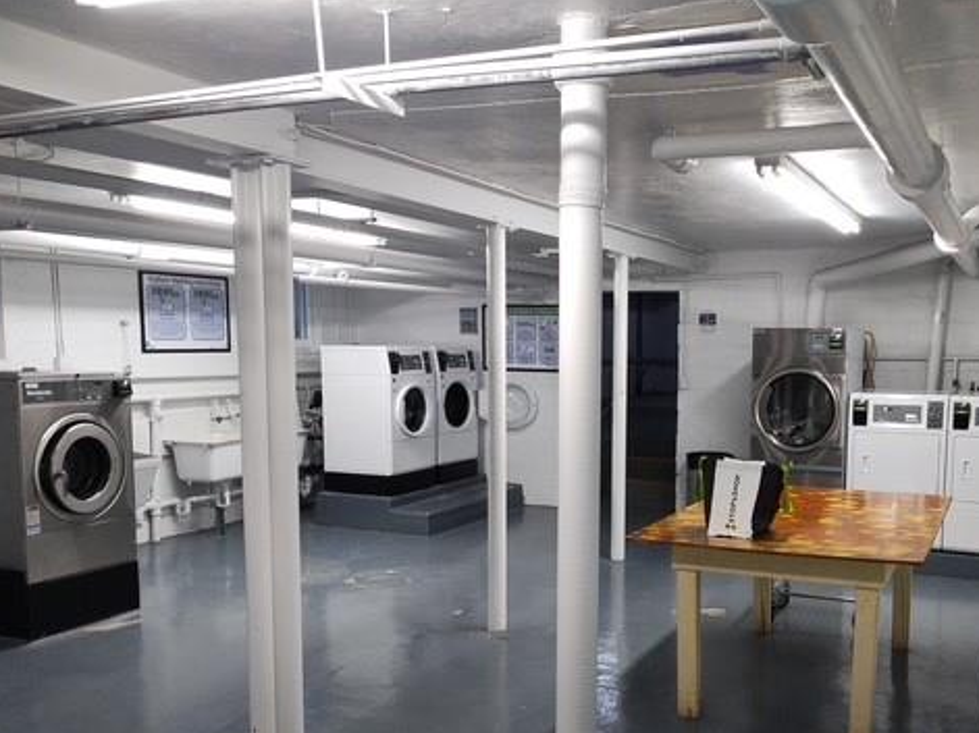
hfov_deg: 53.4
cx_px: 609
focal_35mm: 34
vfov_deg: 41.5
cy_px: 457
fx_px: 961
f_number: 1.7
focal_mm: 4.71
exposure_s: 1/50
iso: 141
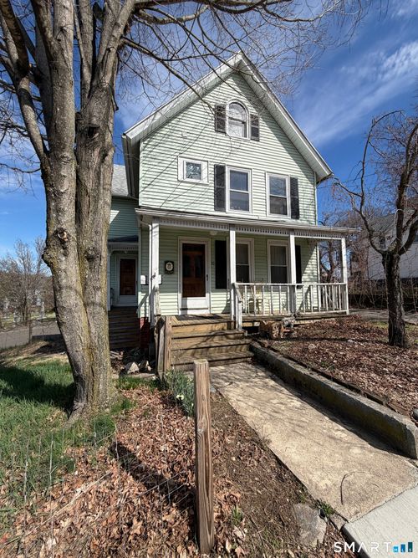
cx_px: 209
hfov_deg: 85.7
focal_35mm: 14
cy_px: 279
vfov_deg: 102.1
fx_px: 225
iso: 20
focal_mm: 2.22
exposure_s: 1/970
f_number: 2.2
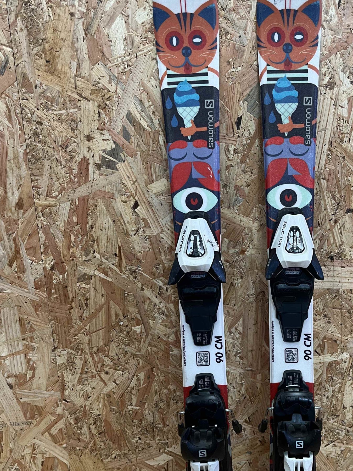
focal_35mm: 37
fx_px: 503
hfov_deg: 38.2
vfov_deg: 50.1
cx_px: 239
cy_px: 254
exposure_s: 1/72
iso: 125
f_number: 1.6
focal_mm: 5.1
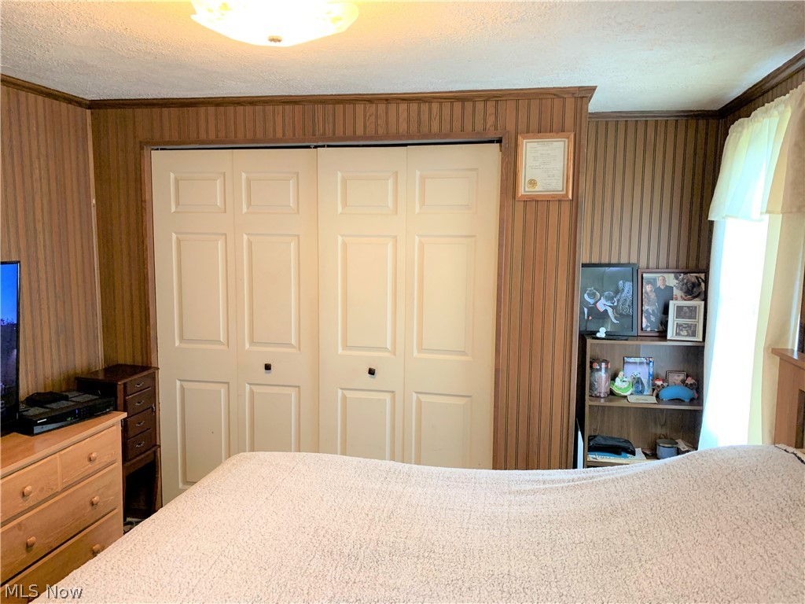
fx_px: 605
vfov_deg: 53.1
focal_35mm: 26
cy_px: 302
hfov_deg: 67.3
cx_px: 402
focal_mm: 4.25
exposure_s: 1/60
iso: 200
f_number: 1.8
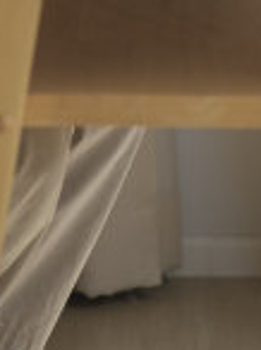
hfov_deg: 6.9
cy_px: -340
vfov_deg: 8.8
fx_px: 2158
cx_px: 127
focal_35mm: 214
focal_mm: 35
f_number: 2
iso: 250
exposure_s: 1/450
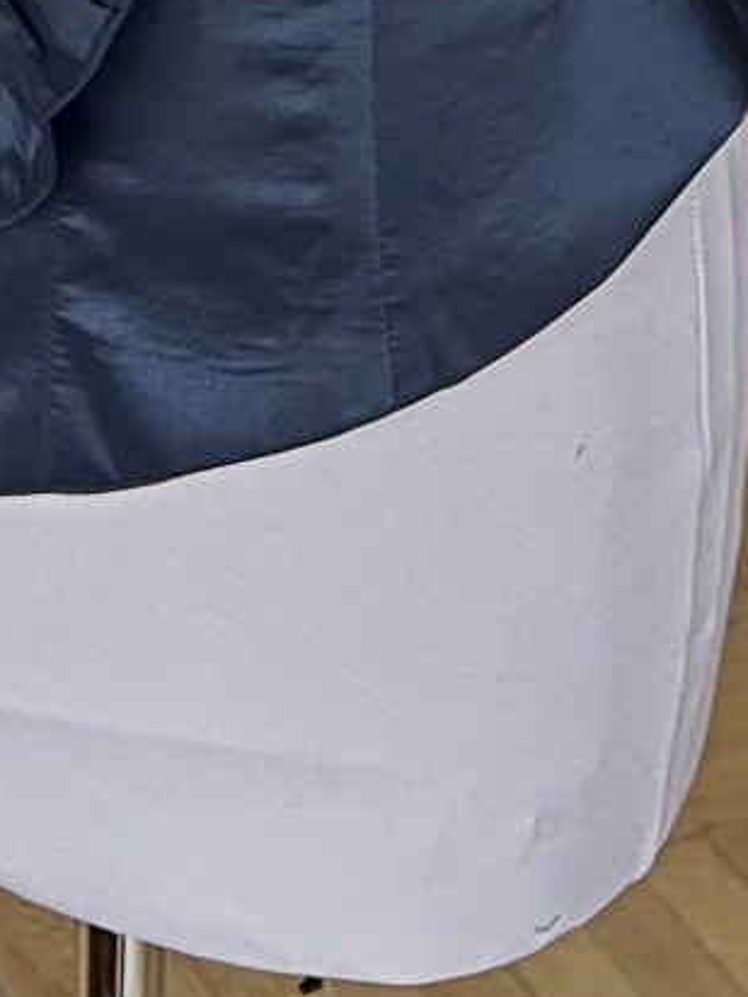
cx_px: 128
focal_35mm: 101
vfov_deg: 16.0
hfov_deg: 14.5
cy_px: -886
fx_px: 2910
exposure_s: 1/28
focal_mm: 5.7
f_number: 1.5
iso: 1000
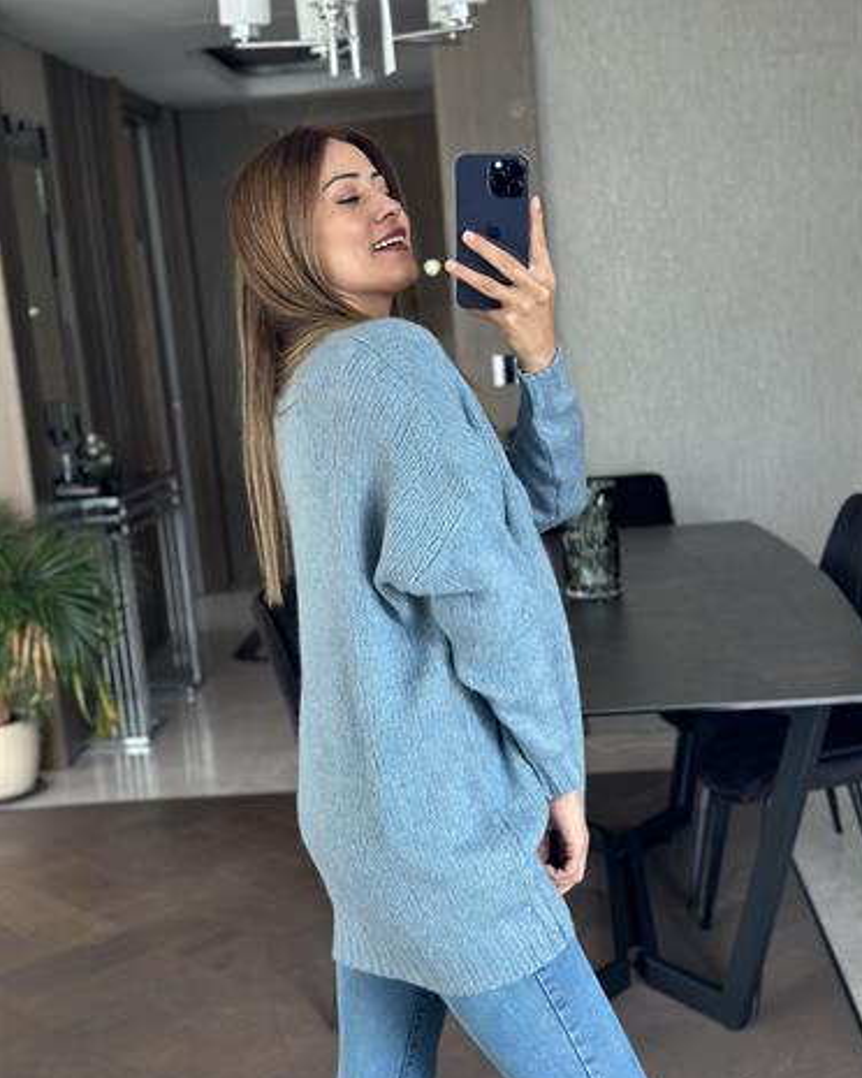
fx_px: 1626
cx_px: 438
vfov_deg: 36.7
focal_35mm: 51
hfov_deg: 29.7
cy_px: 545
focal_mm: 6.86
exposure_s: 1/121
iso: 125
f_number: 1.78
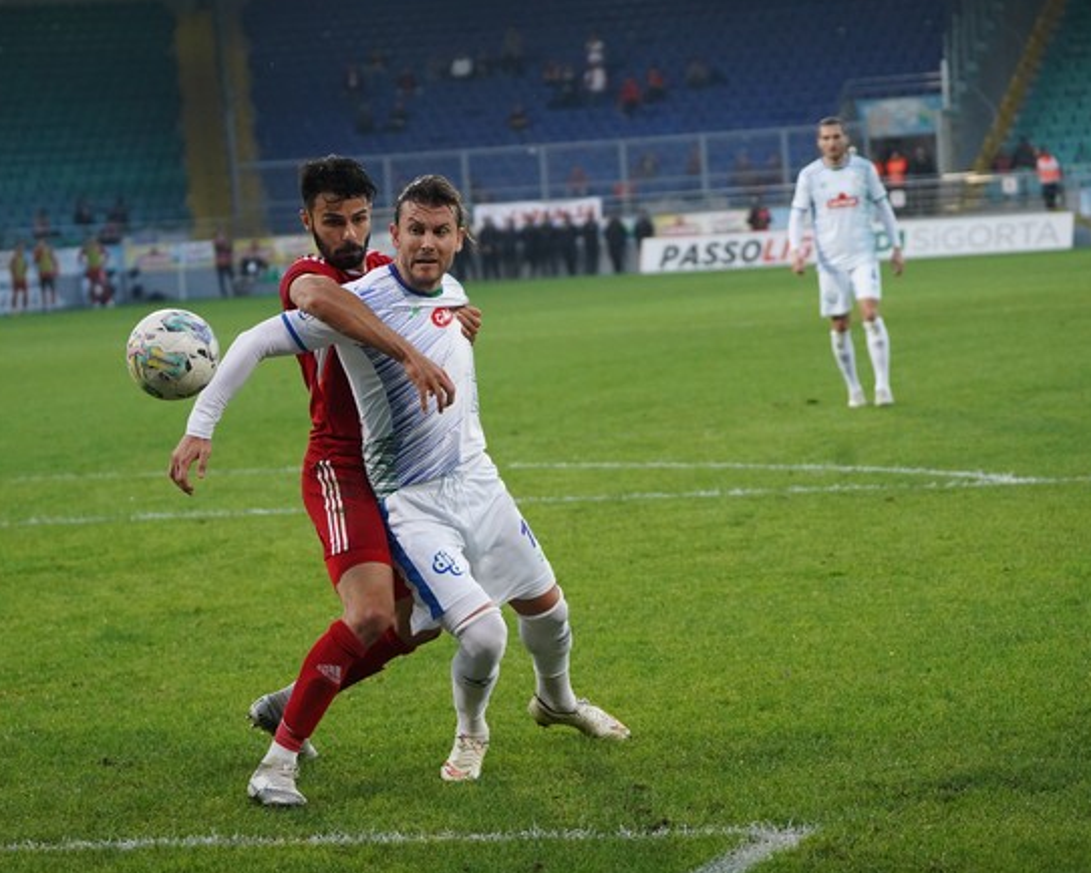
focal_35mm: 145
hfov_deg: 13.3
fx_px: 4684
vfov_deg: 10.7
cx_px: 499
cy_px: 431
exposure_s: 1/2000
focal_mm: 125
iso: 5000
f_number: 5
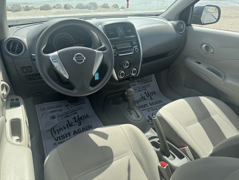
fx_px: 166
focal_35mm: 24
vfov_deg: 56.8
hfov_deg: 71.6
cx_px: 120
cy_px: 90
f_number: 1.78
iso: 80
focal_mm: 6.76
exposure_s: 1/1524
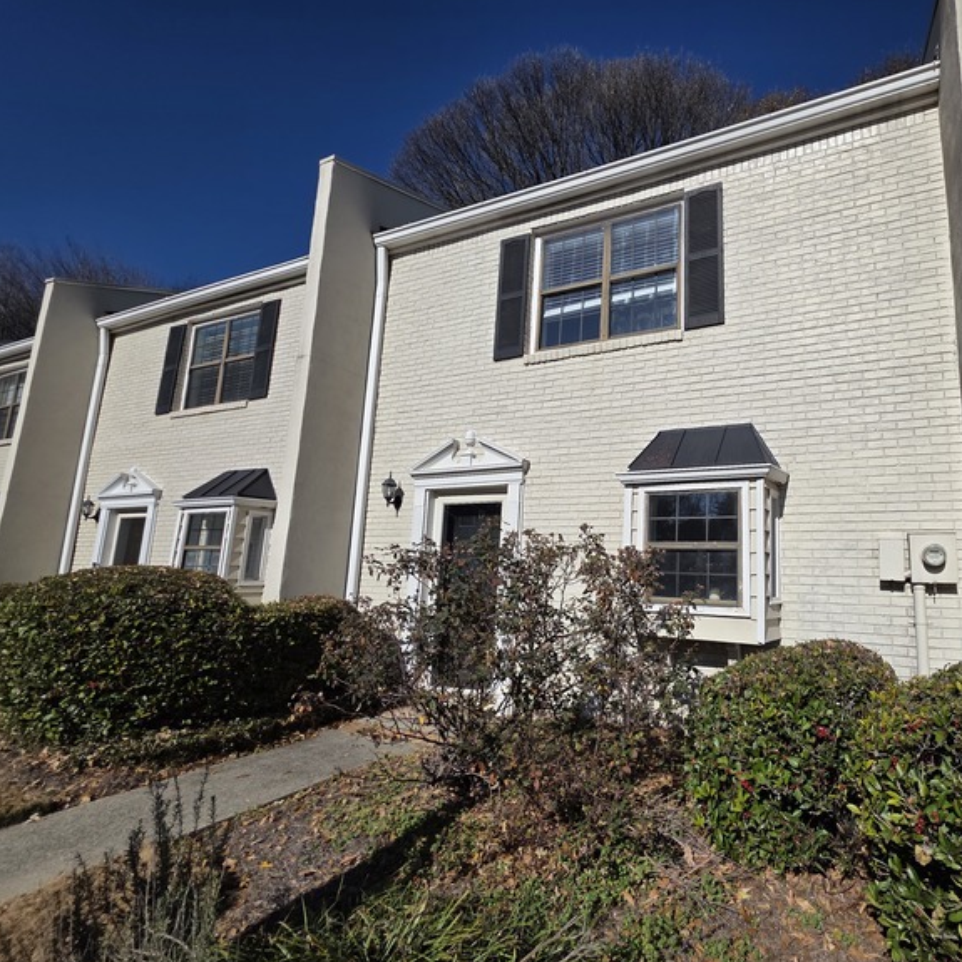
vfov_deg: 87.4
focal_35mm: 16
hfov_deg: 84.5
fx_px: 503
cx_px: 637
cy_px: 494
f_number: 1.9
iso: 40
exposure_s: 1/4413
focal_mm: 2.2
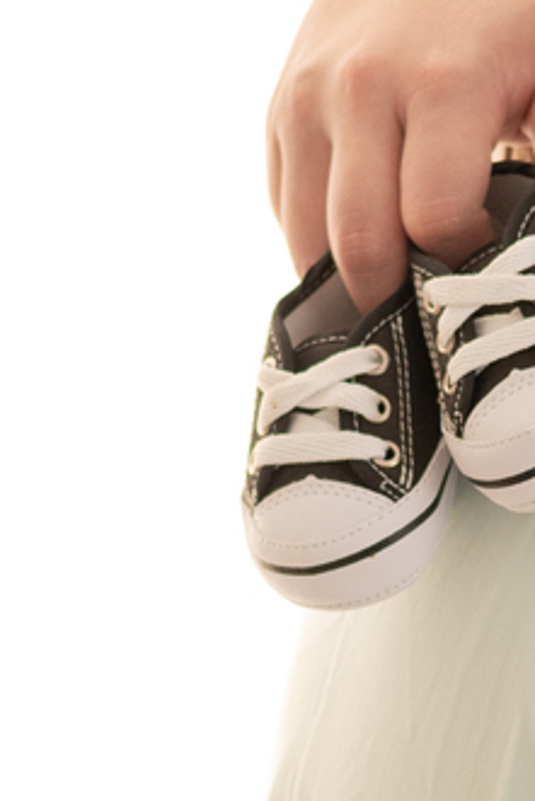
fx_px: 6057
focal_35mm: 272
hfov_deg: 5.0
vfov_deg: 7.6
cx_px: 792
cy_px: 278
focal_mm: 50
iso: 320
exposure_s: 1/320
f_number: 2.5
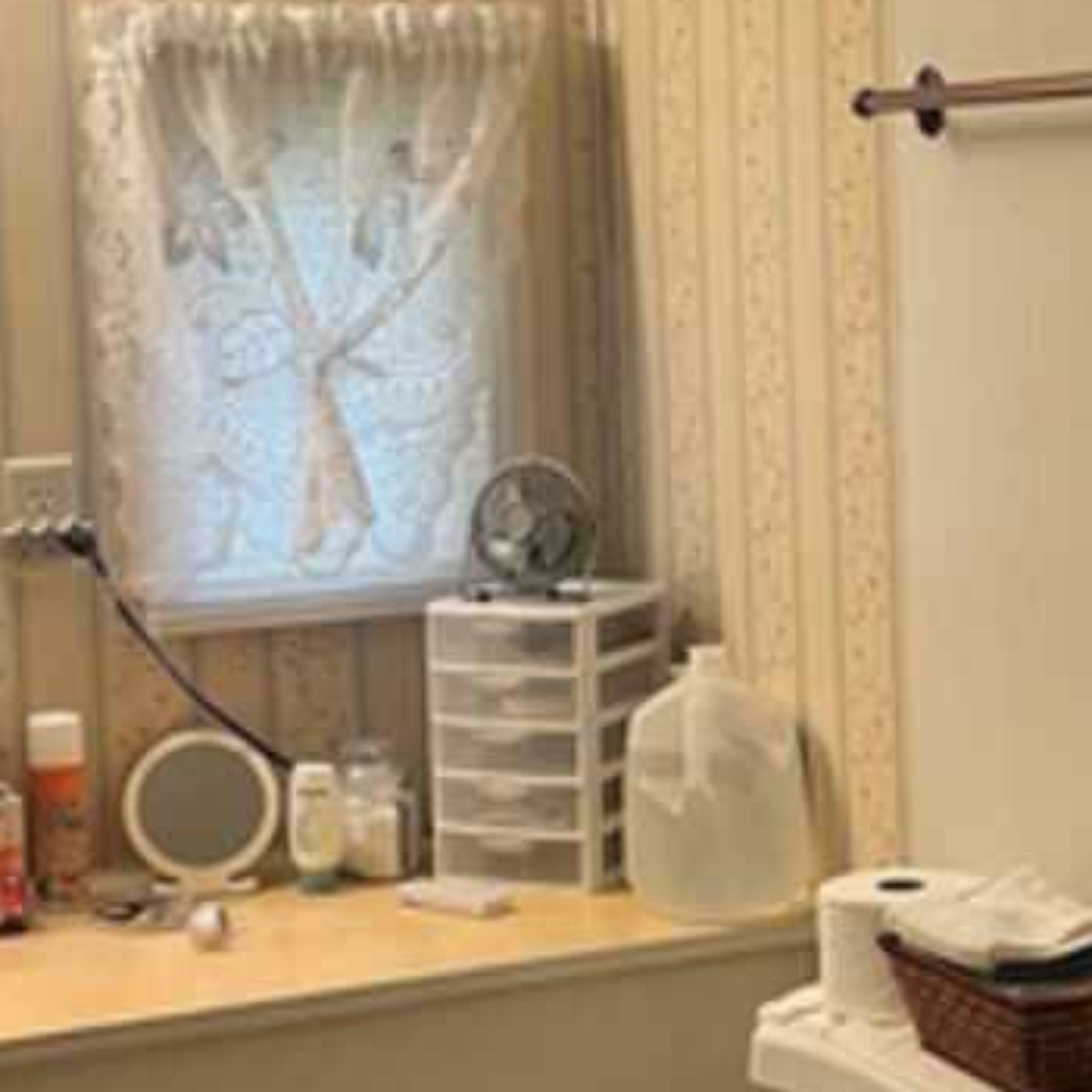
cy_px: 477
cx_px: 621
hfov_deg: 20.6
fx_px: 2998
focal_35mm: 84
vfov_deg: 20.6
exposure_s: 1/60
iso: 100
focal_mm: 5.1
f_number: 1.6
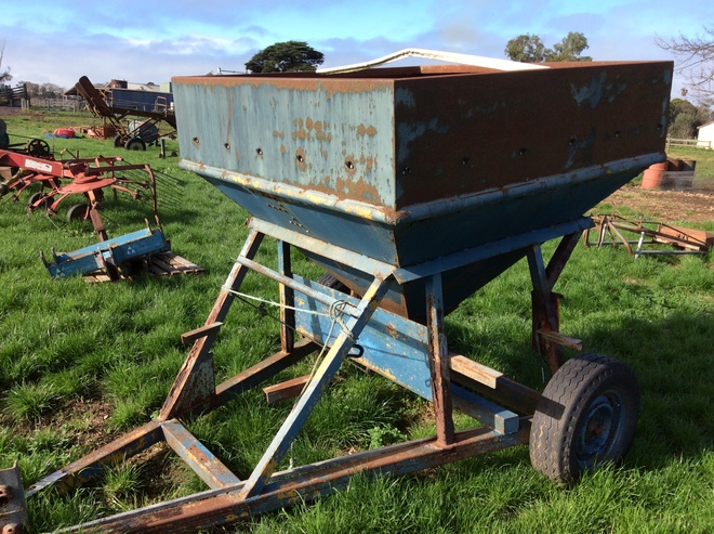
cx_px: 357
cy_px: 267
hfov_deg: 56.9
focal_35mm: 32
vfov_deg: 44.1
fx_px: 659
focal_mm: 3.3
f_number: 2.4
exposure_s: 1/784
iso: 32
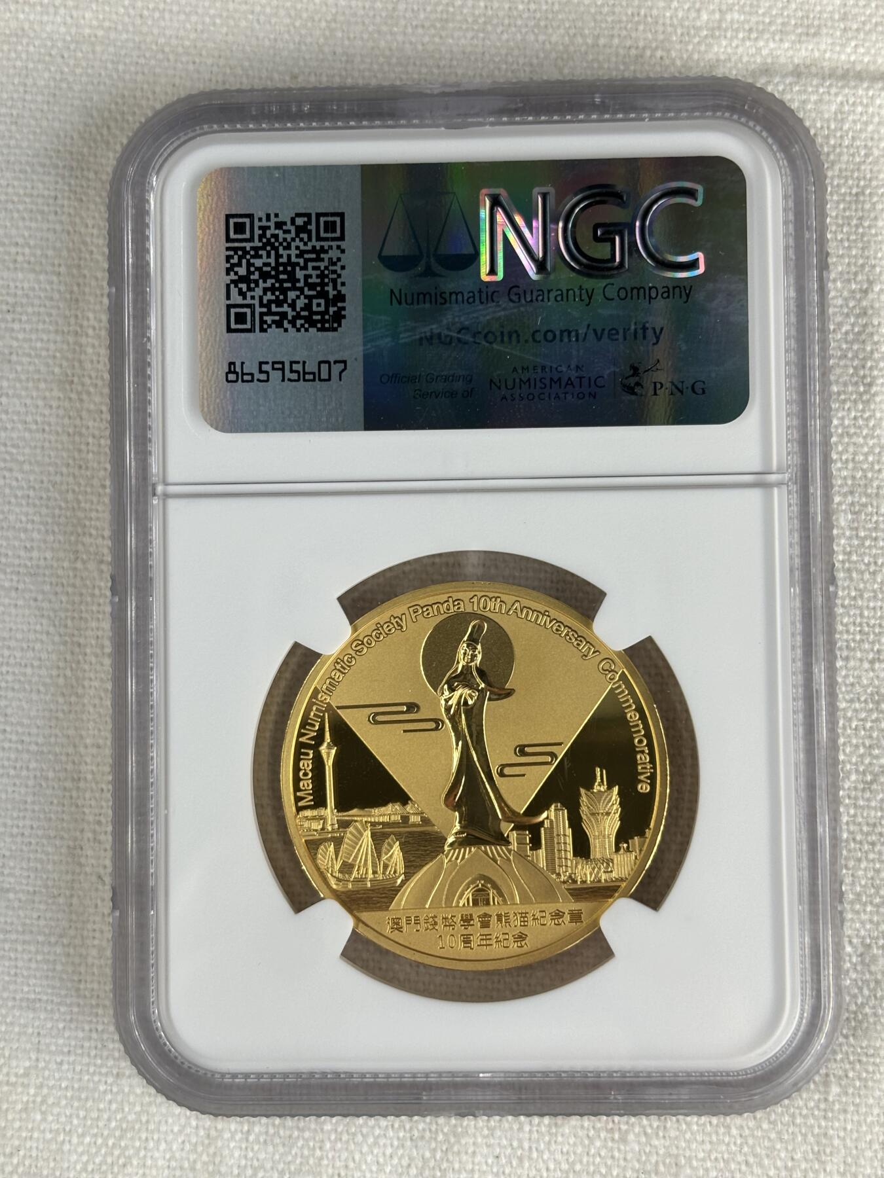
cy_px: 589
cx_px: 442
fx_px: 1771
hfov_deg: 28.0
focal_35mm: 52
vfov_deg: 36.8
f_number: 1.6
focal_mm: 5.96
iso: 32
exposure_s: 1/146
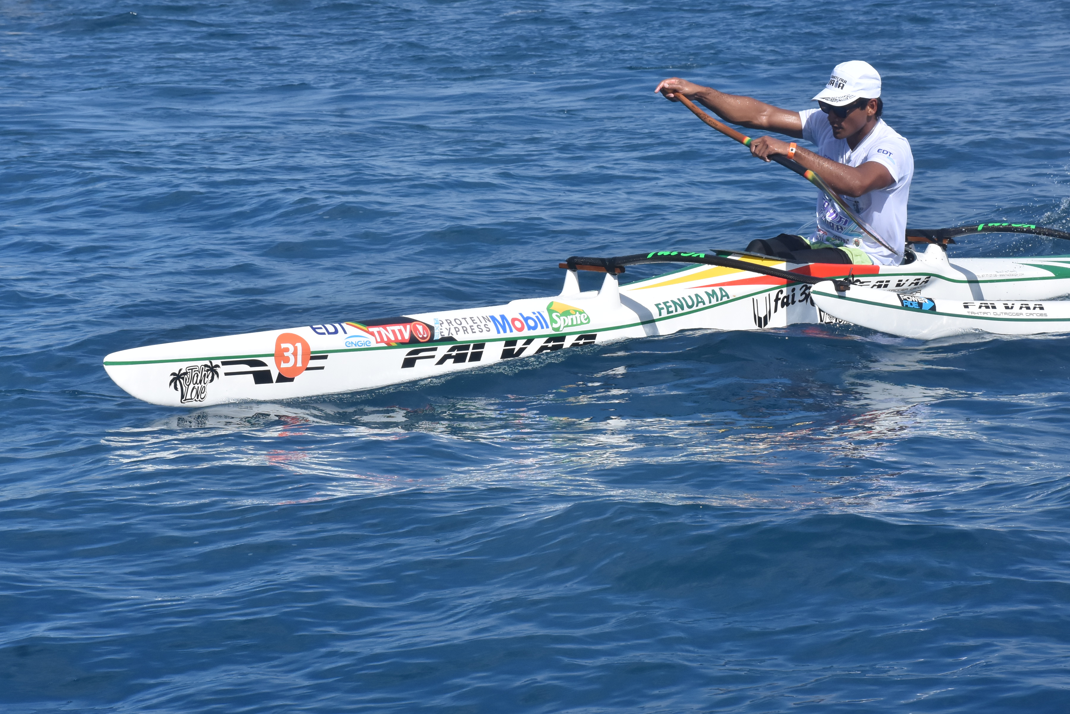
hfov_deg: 15.6
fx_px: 3894
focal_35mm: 131
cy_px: 308
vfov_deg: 10.5
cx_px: 520
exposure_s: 1/2000
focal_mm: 70
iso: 800
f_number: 11
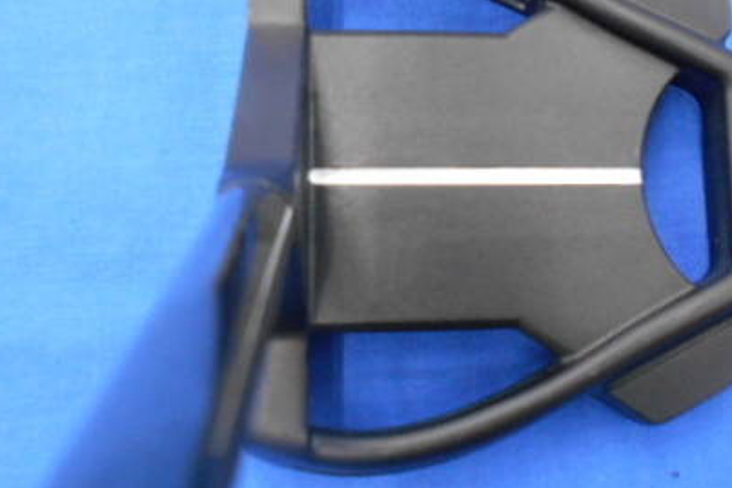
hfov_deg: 45.1
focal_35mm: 43
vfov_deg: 30.9
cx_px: 446
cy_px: 160
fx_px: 874
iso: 400
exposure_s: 1/25
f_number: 3.2
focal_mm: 4.6
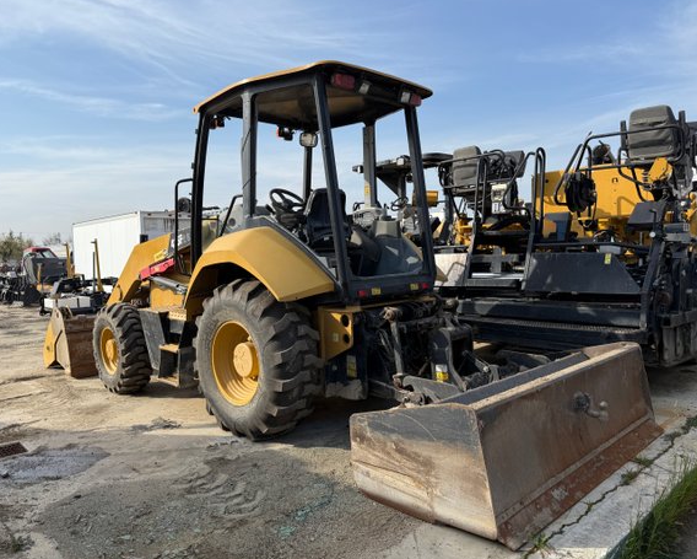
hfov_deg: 66.0
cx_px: 339
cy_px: 287
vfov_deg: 55.0
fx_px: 537
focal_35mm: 26
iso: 80
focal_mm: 6.76
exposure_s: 1/3584
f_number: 1.78
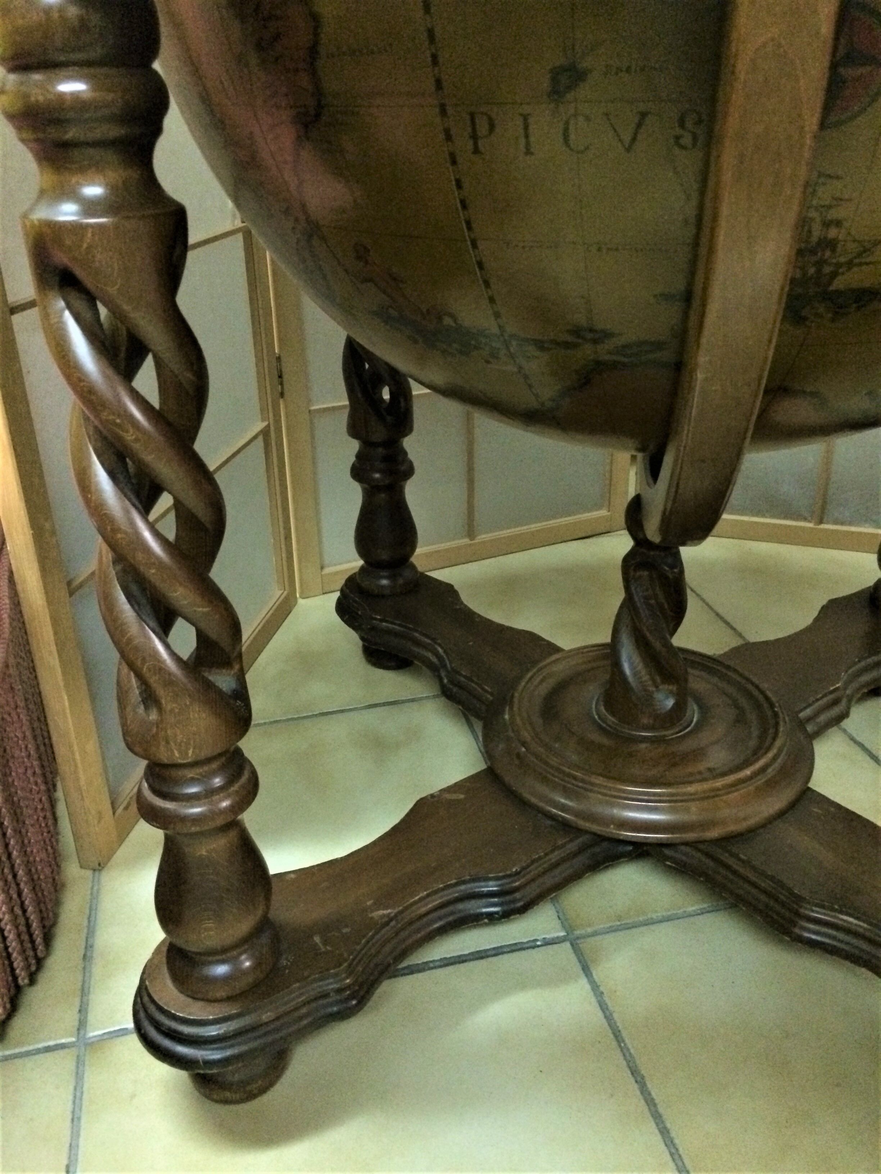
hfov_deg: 48.2
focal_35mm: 29
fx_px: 984
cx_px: 440
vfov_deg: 61.7
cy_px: 587
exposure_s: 1/17
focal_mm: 4.15
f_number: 2.2
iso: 640
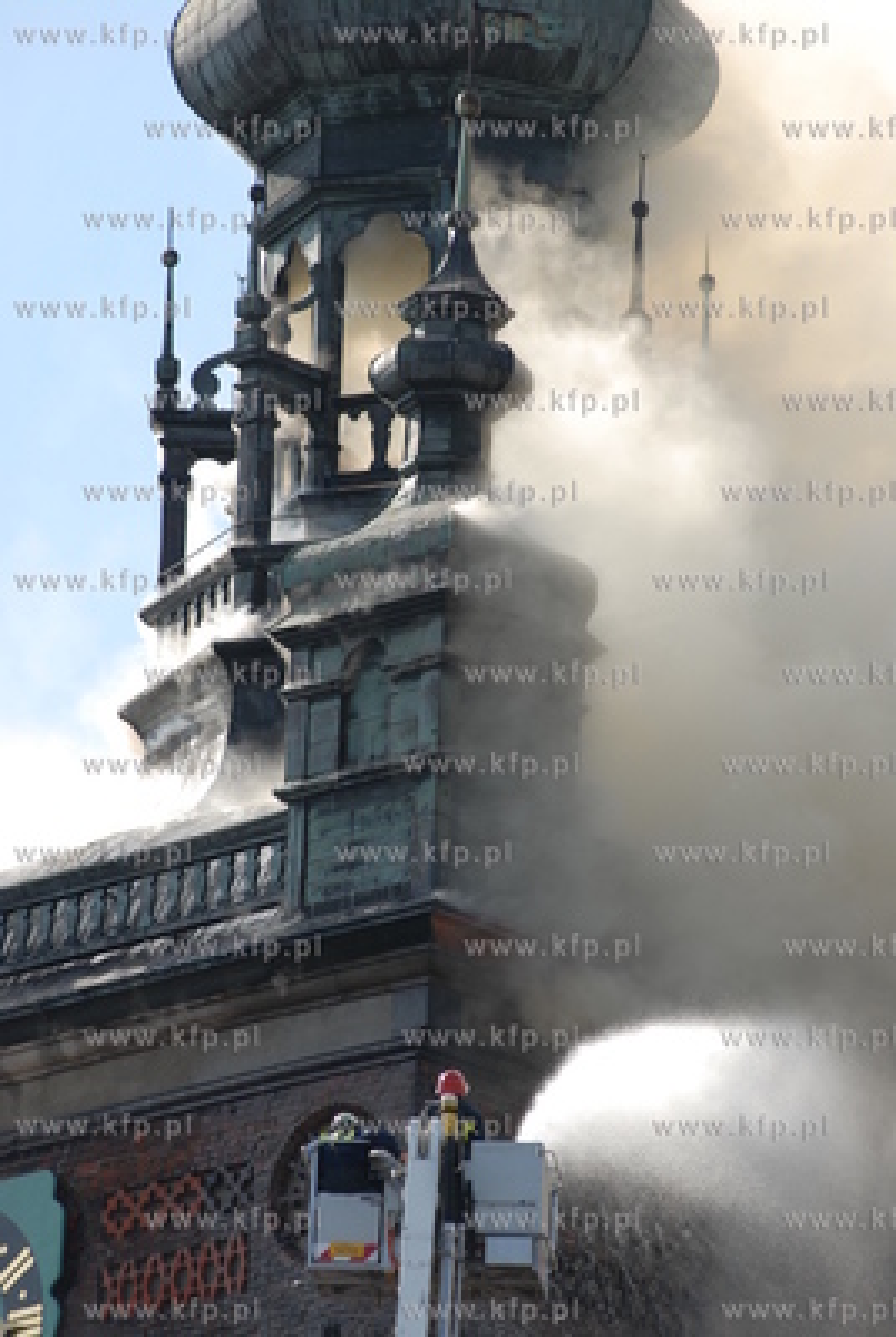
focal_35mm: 300
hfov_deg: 4.6
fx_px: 11161
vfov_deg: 6.9
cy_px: 668
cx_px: 448
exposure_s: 1/500
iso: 100
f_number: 4.5
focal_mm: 200
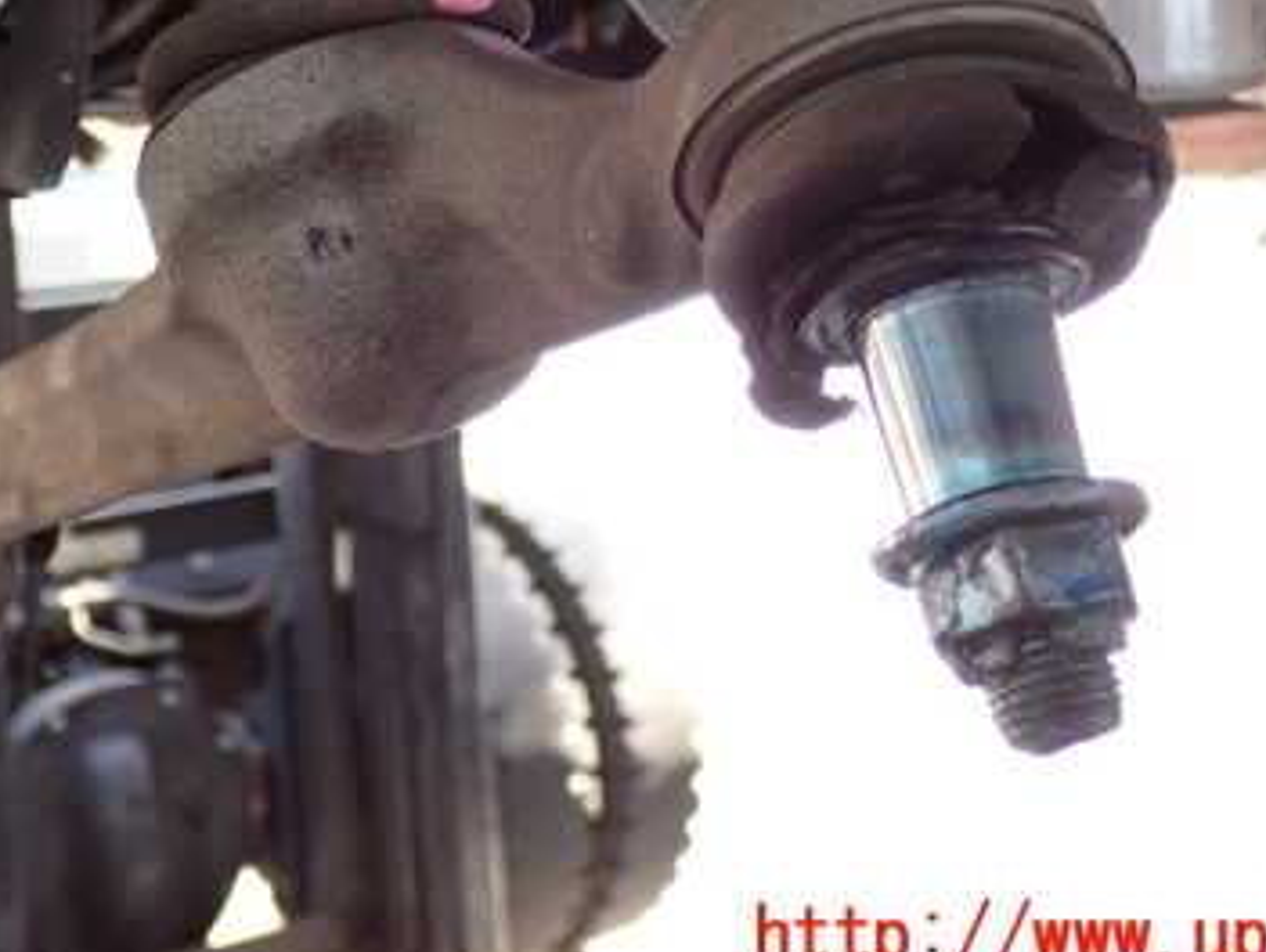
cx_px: 487
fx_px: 2563
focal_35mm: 70
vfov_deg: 20.8
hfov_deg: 27.7
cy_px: 173
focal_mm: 7.31
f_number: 2.8
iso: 250
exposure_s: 1/40
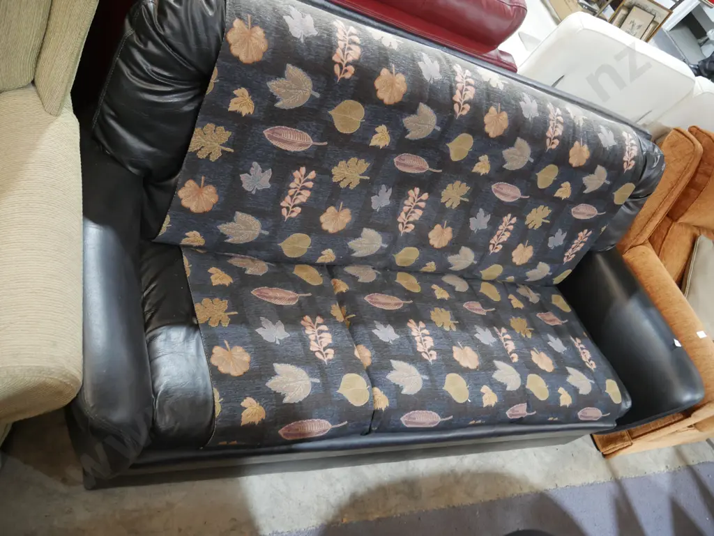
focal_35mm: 28
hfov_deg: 63.4
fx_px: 578
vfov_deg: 49.8
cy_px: 268
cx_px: 357
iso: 1250
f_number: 3.5
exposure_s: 1/60
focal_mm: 14
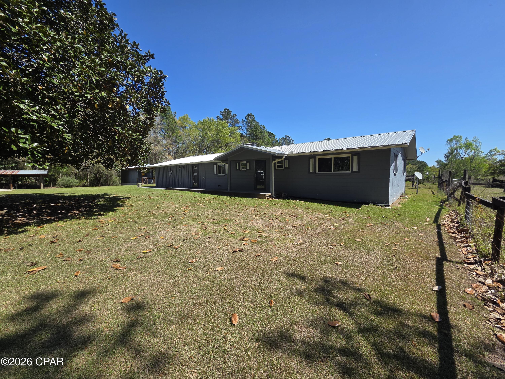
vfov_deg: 89.9
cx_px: 252
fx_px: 190
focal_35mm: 13
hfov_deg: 106.2
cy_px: 190
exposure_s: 1/1623
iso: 50
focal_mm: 2.2
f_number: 2.2
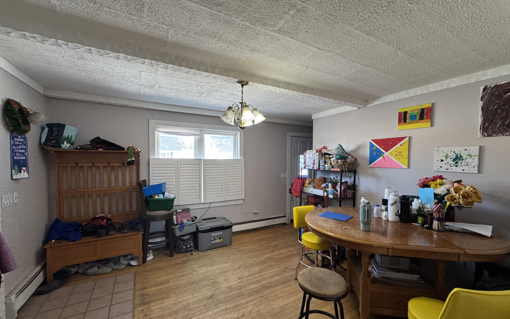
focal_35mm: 15
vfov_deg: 74.8
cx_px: 256
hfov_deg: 101.5
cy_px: 165
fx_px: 208
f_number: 2.2
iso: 320
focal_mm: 2.22
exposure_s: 1/120
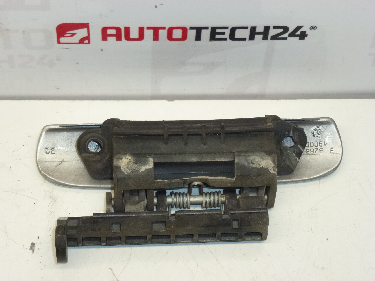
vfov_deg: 16.6
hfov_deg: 22.0
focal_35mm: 89
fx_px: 964
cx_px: 188
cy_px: 140
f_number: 4.9
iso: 400
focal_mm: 16
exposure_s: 1/125
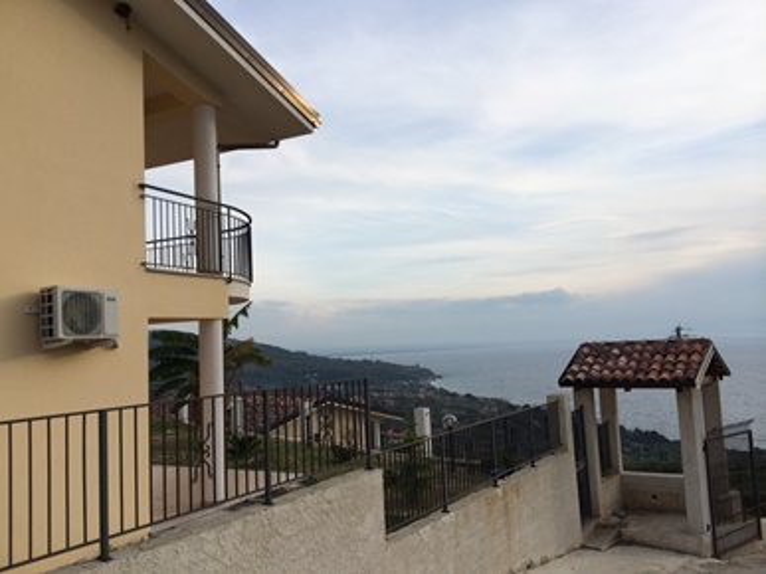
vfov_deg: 46.8
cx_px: 383
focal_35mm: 30
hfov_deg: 60.0
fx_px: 664
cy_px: 287
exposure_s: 1/1786
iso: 40
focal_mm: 4.12
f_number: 2.2
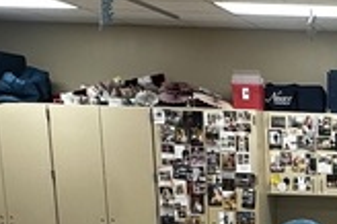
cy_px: 343
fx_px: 851
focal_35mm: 91
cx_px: 497
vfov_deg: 14.0
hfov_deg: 19.6
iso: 160
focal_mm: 2.22
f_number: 2.2
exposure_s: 1/120
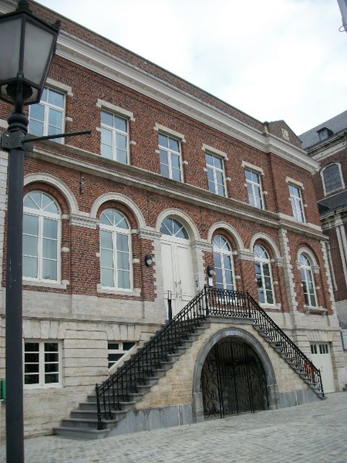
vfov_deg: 56.8
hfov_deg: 44.2
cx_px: 174
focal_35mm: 32
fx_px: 428
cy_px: 232
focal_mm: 5.7
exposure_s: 1/400
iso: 80
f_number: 2.9
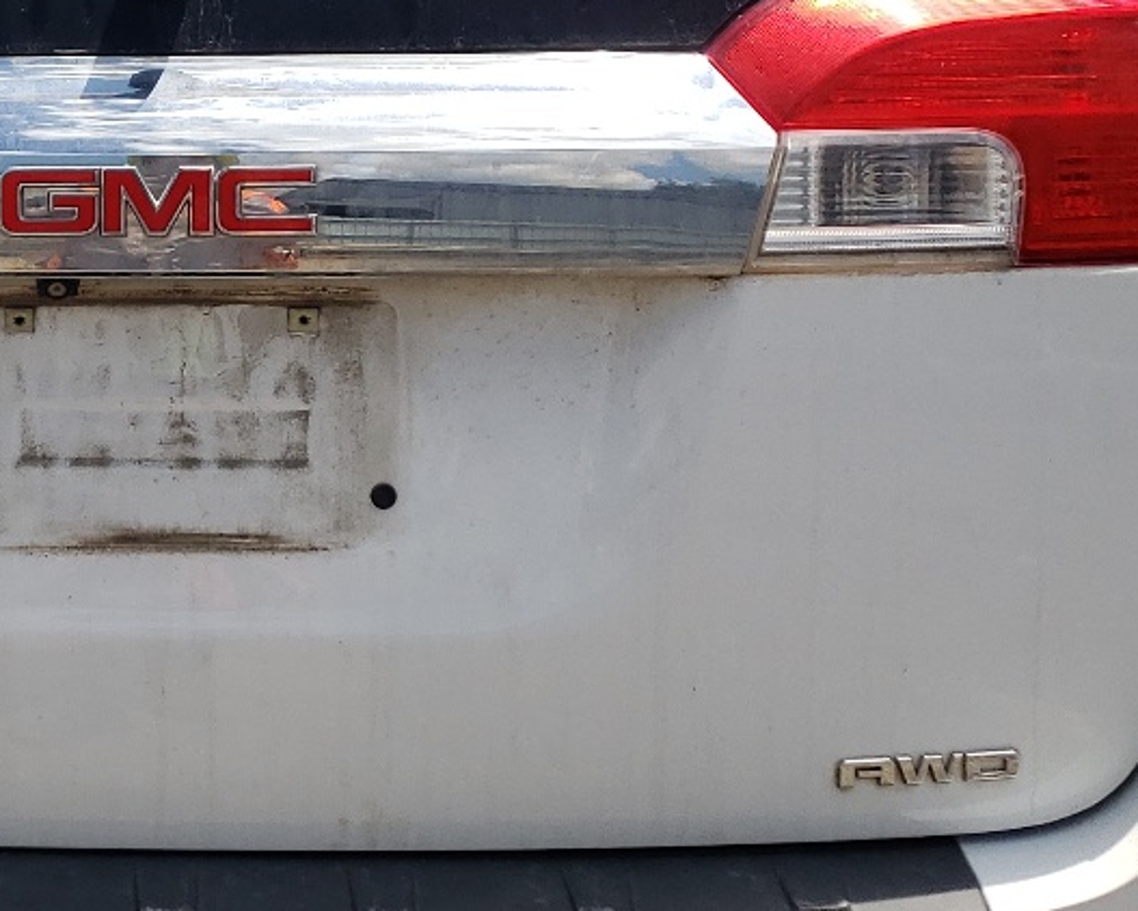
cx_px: 45
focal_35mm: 77
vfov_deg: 19.7
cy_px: 203
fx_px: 2594
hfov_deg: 23.8
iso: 50
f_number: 1.5
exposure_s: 1/5000
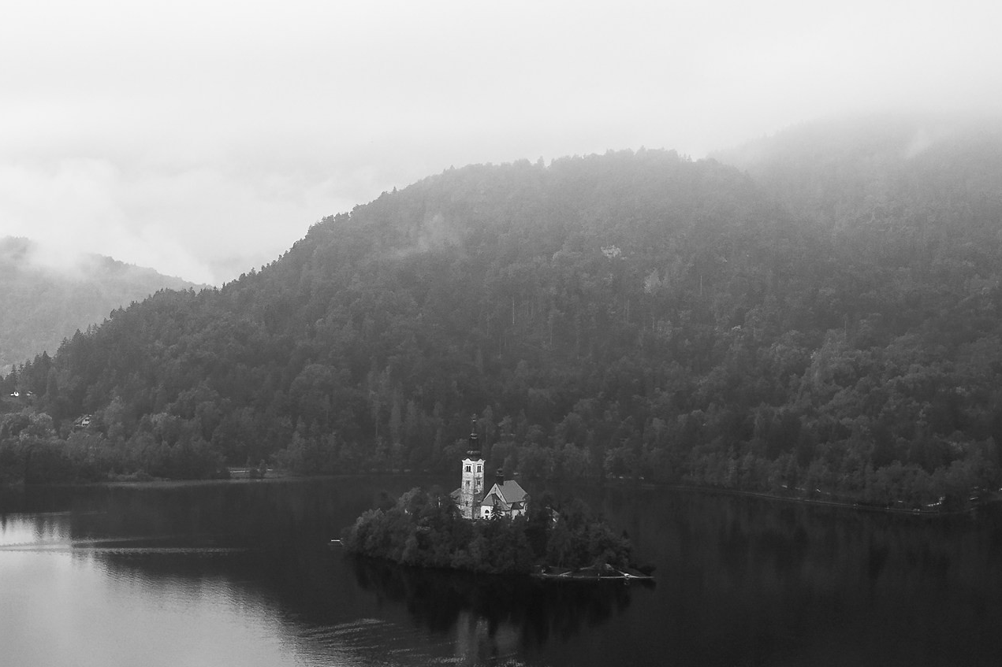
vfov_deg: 15.9
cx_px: 109
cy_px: 573
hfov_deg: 23.3
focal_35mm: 85
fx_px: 2365
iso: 400
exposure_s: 1/500
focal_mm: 30.2
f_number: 9
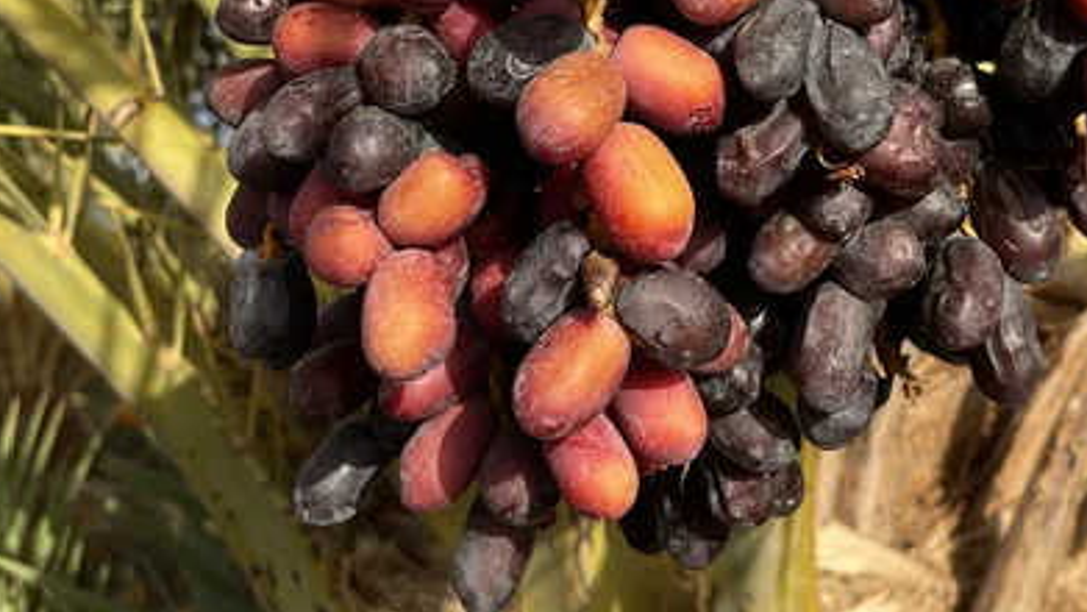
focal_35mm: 58
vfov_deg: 19.8
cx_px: 790
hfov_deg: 35.4
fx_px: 1672
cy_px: -75
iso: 32
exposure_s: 1/1553
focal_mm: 5.1
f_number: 1.6
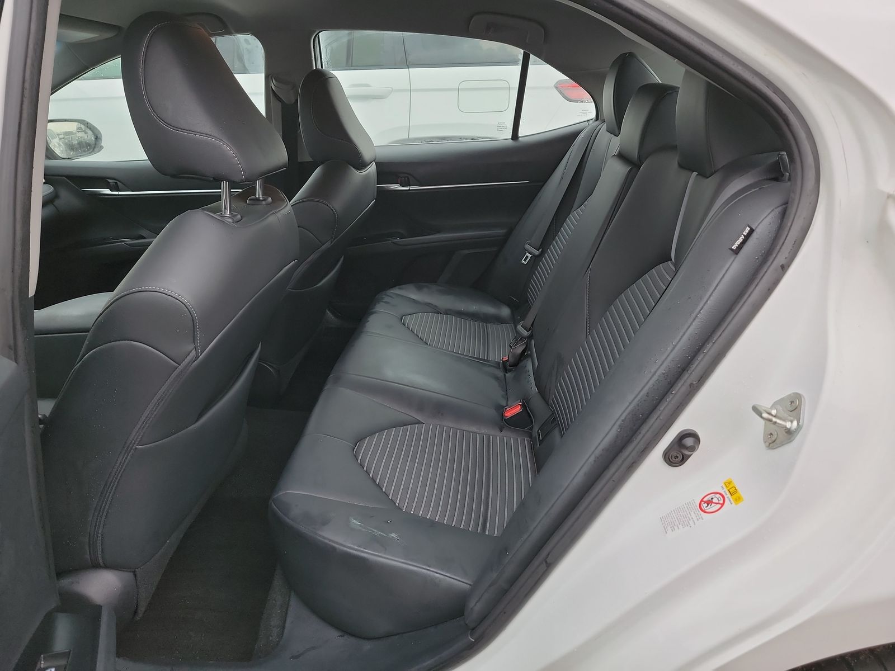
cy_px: 336
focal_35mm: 24
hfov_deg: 71.6
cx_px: 448
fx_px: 621
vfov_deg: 56.8
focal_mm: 6.7
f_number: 1.8
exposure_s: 1/59
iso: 185
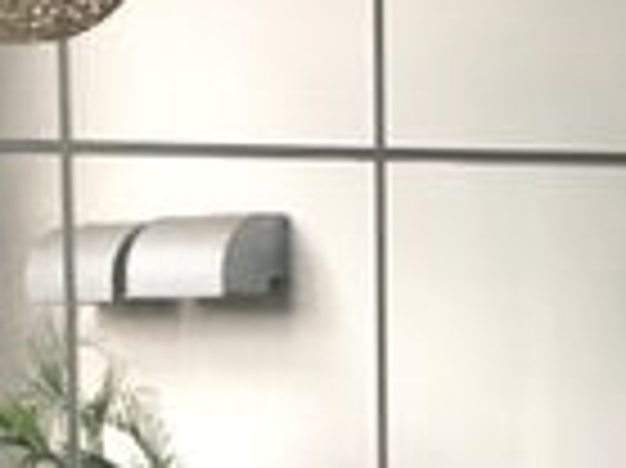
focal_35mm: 134
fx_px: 2421
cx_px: 680
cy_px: 702
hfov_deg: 14.4
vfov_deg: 10.7
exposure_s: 1/20
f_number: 2.2
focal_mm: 4.15
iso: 200
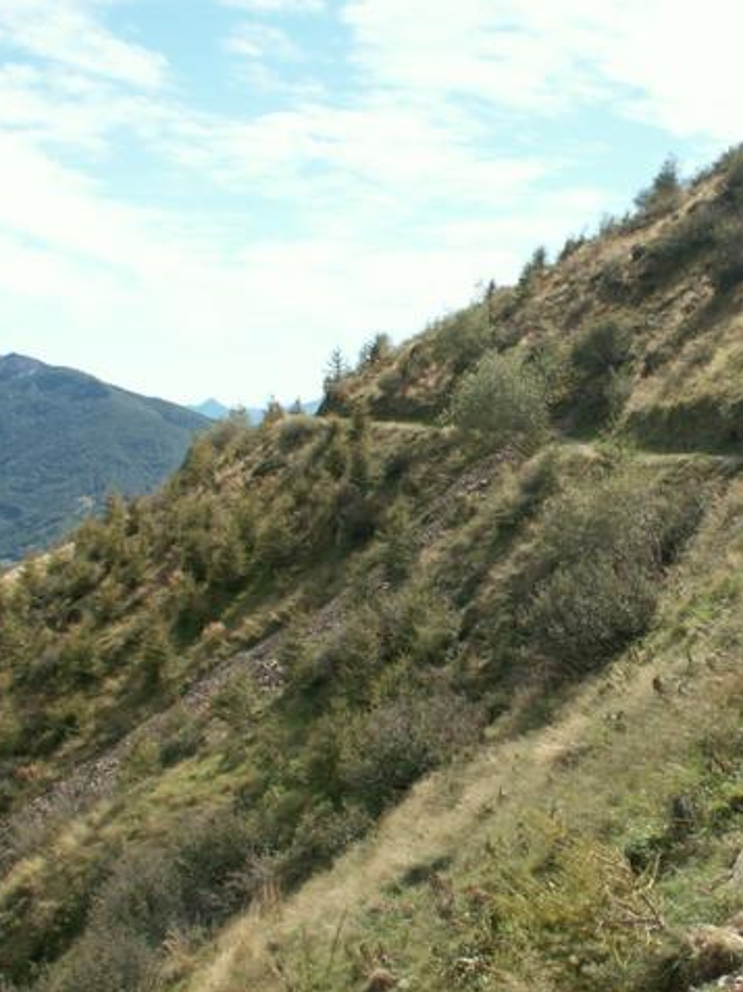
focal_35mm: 47
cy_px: 495
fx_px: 1347
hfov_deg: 30.2
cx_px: 579
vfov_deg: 40.5
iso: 50
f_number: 5.6
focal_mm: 5.86
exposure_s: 1/160
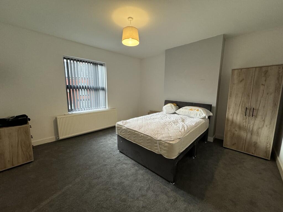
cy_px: 106
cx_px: 142
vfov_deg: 85.7
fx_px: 114
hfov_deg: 102.1
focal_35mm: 14
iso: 320
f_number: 2.2
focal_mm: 2.22
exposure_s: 1/100
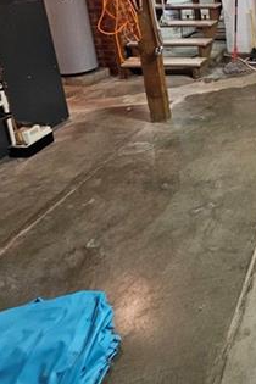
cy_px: 54
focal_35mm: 33
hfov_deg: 30.0
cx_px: 349
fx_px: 352
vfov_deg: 51.9
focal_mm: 2.2
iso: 400
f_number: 2.2
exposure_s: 1/30
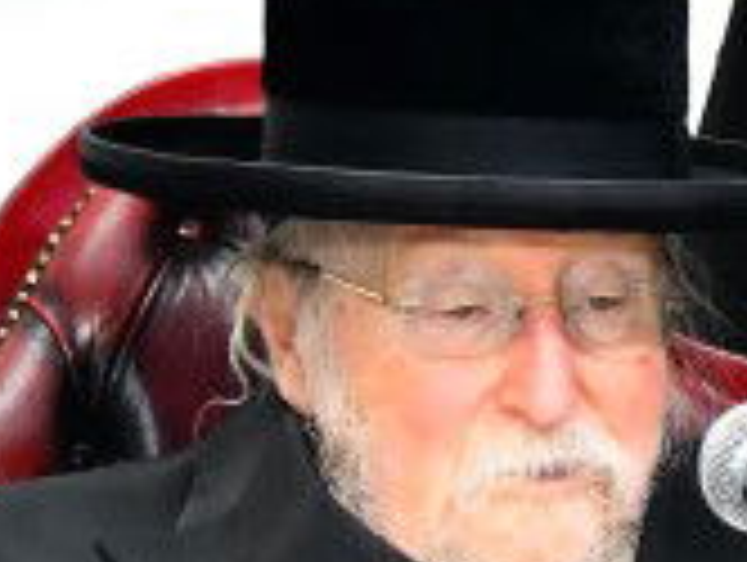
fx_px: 5468
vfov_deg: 5.9
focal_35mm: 253
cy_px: 9
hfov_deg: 7.8
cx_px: 873
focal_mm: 38
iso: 1600
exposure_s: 1/200
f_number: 5.6
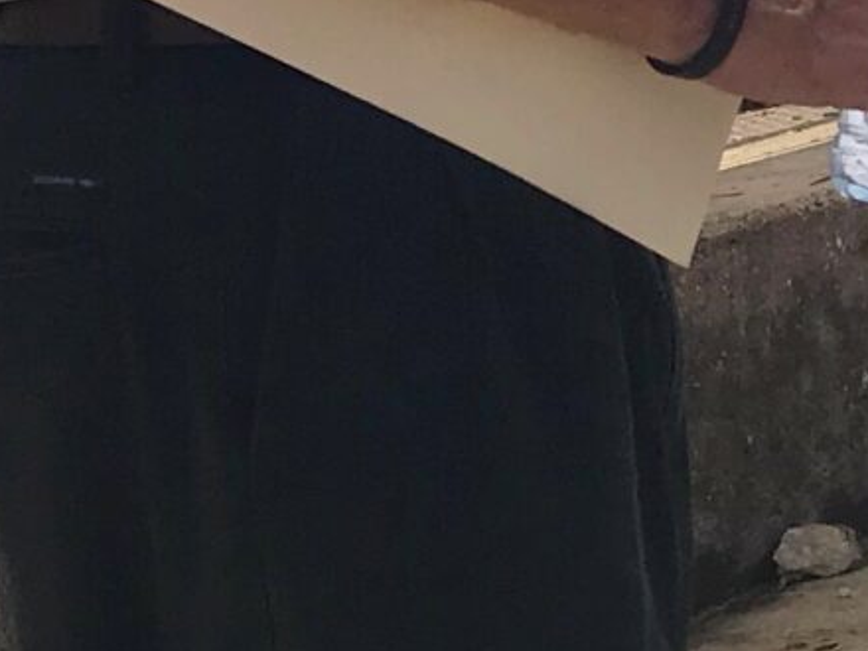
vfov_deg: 9.0
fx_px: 4087
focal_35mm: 163
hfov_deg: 11.4
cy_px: -162
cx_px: 1458
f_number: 1.8
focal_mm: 3.99
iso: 20
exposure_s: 1/5051
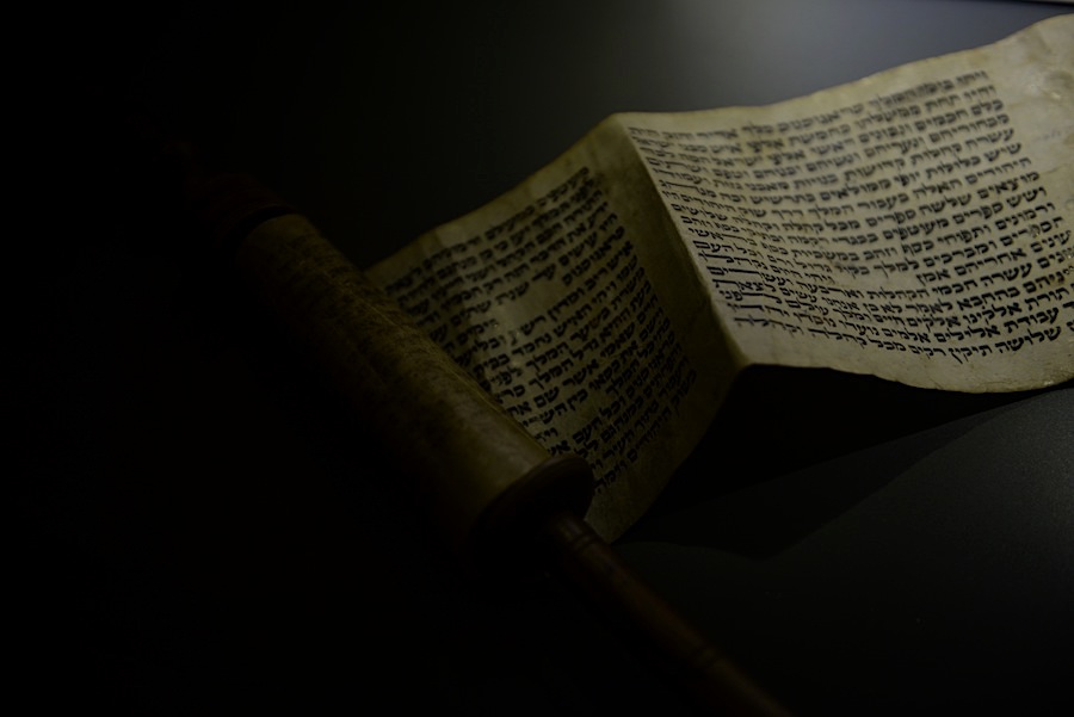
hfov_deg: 44.5
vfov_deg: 30.5
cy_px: 358
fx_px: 1313
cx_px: 537
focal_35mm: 44
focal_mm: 44
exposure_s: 1/100
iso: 400
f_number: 2.8
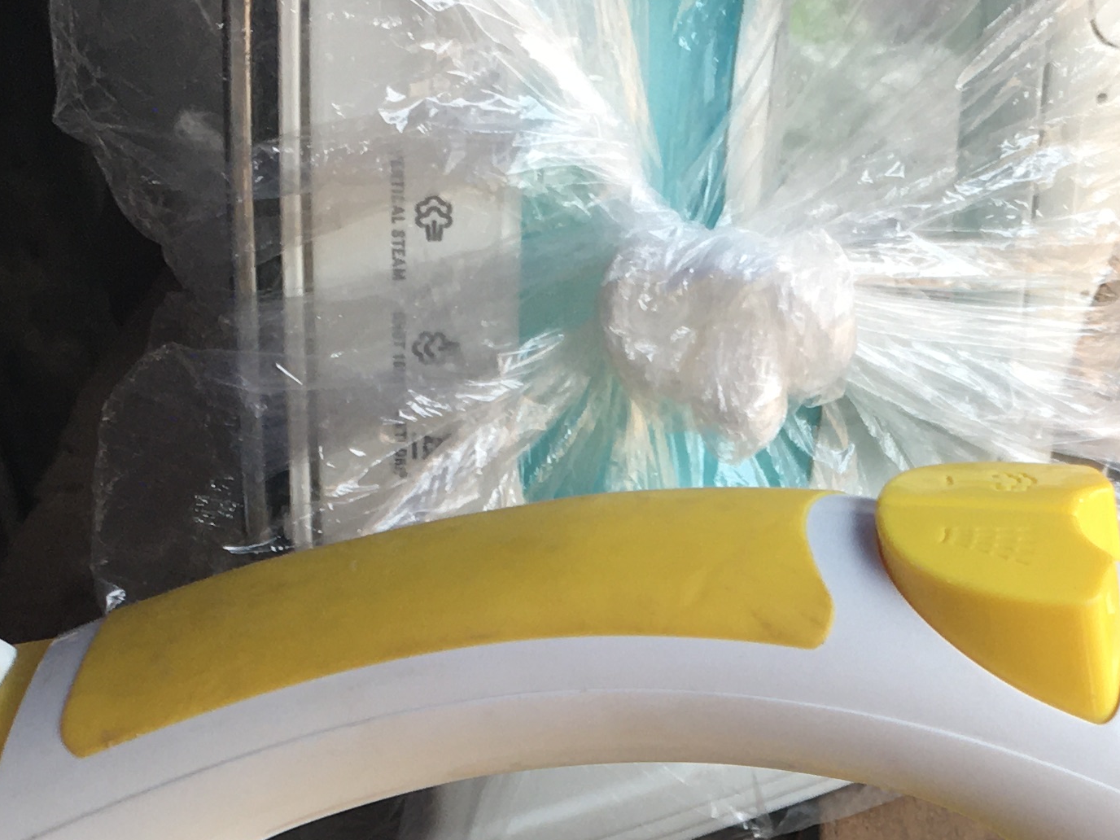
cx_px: 763
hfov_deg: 22.9
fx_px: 2750
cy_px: 1100
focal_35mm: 85
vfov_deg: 16.4
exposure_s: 1/100
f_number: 2.2
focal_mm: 4.15
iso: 25
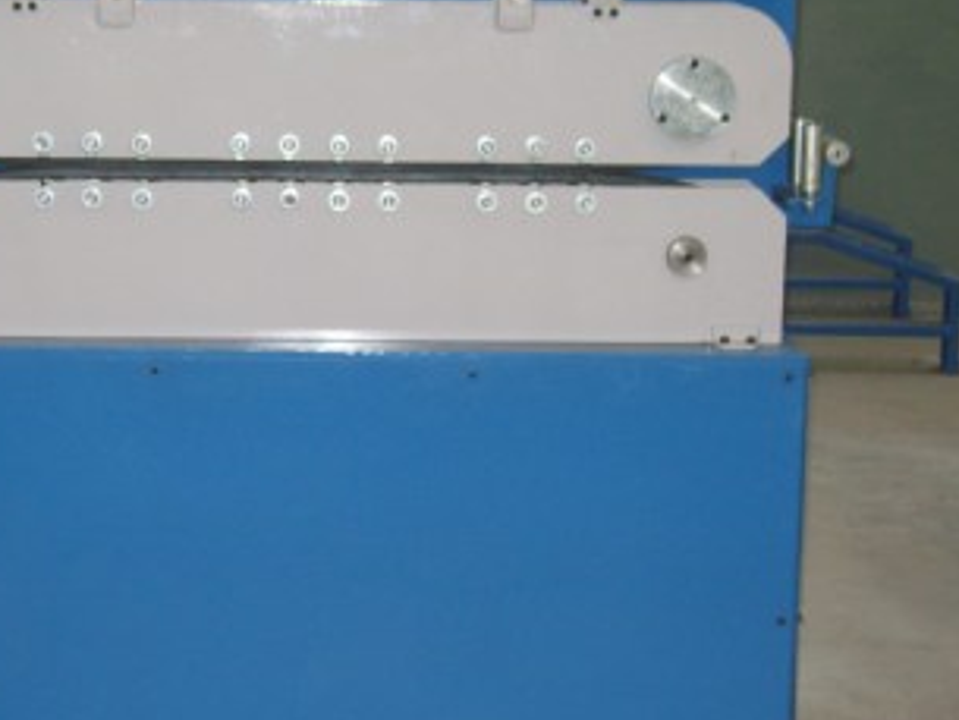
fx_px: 2522
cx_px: 308
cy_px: 352
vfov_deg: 16.2
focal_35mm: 91
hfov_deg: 21.4
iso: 235
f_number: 3.8
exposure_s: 1/45
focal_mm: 13
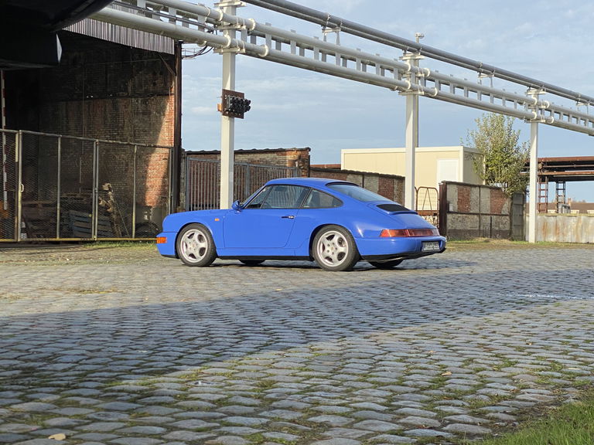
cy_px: 222
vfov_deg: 28.0
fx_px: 892
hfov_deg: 36.8
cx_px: 297
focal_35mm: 52
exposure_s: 1/1089
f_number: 2
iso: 20
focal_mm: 6
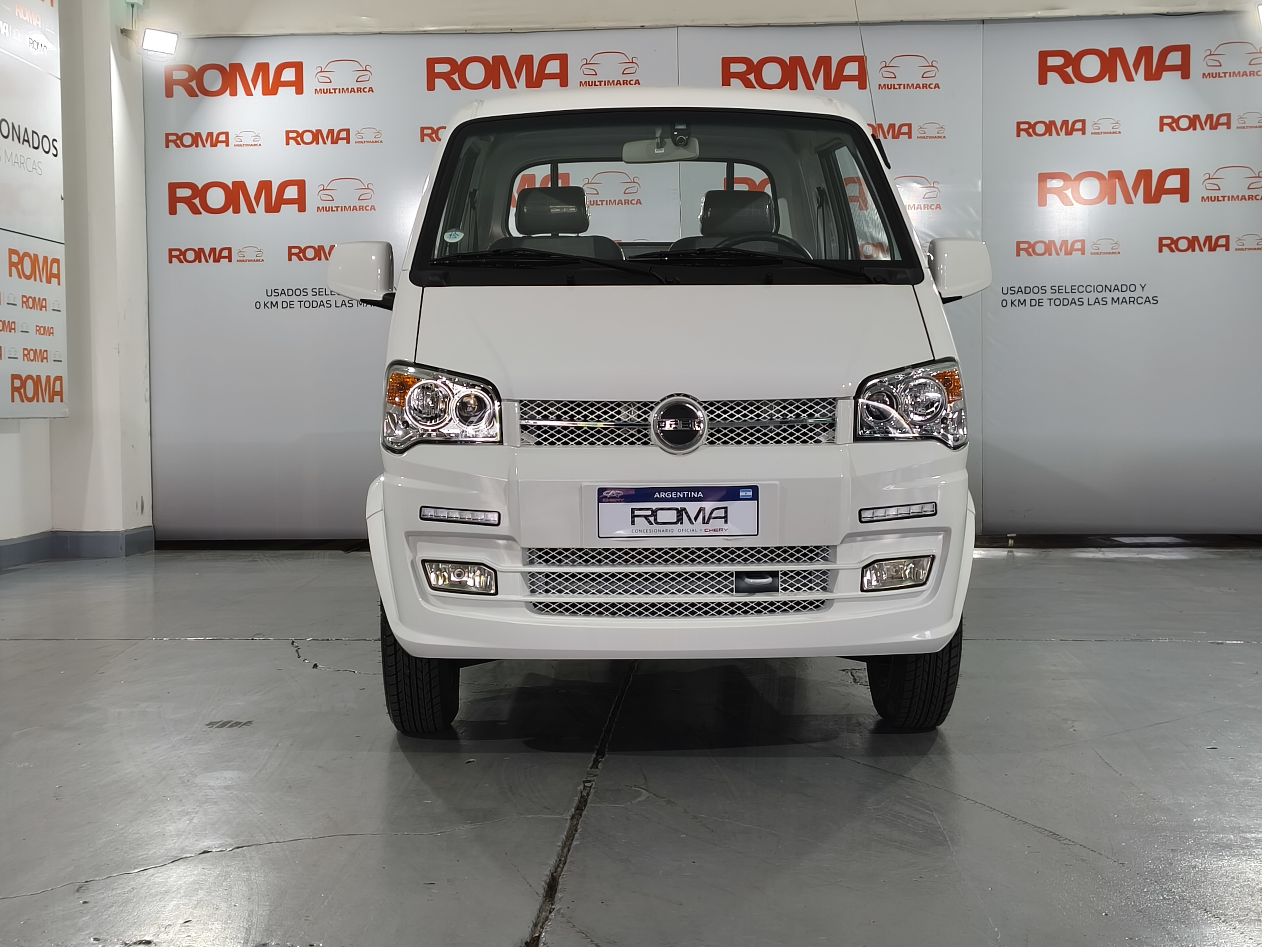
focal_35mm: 46
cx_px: 631
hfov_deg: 41.2
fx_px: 1677
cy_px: 474
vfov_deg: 31.5
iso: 100
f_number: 1.7
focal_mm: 5.35
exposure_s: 1/50
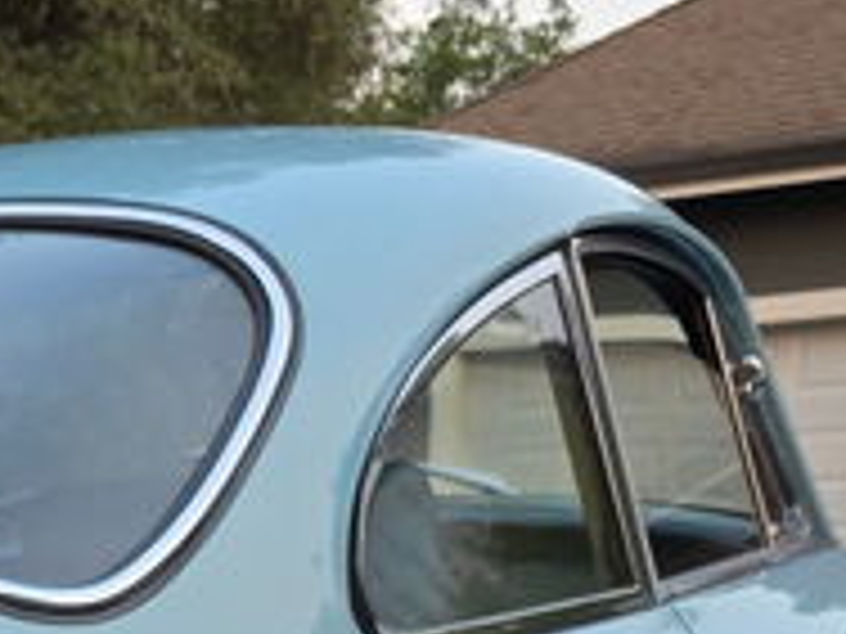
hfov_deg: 18.9
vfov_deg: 13.9
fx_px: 2297
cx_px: -338
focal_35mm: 94
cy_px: 1151
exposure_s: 1/180
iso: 80
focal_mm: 6.3
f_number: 1.7
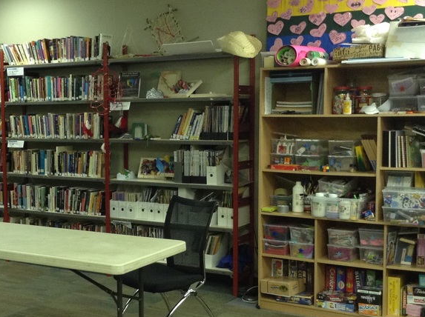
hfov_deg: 32.2
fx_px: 723
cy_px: 171
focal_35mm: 59
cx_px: 116
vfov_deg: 24.7
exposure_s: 1/24
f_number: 2.4
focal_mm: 3.3
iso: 125
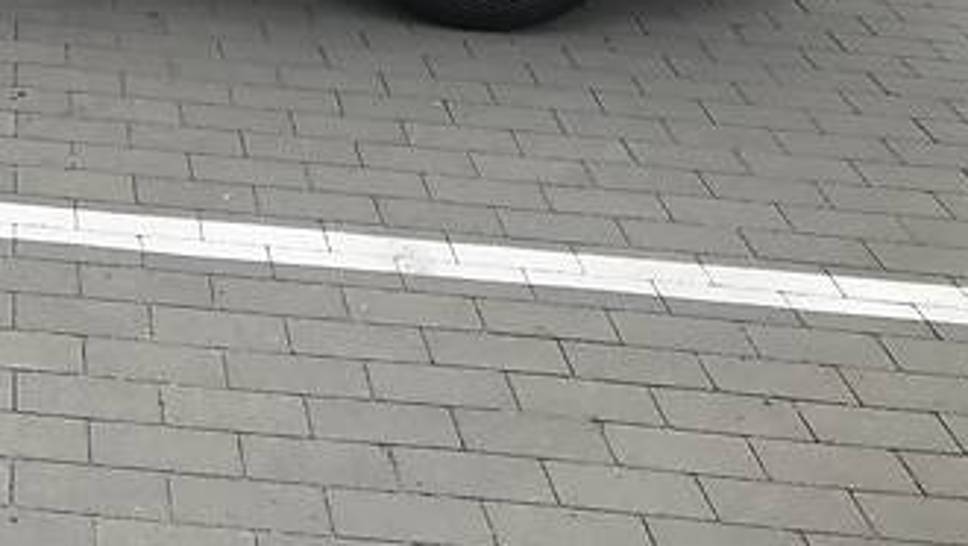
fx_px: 1900
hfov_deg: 26.3
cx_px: -100
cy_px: -258
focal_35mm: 74
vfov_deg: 15.2
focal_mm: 4
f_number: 1.8
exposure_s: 1/630
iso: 20
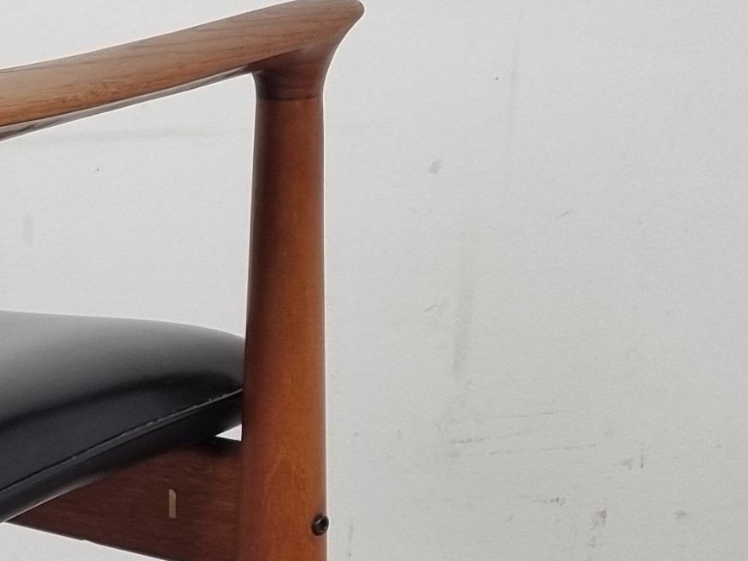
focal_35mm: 121
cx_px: -567
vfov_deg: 12.1
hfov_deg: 14.5
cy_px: 583
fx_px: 2615
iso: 50
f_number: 1.8
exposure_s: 1/100
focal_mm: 5.4
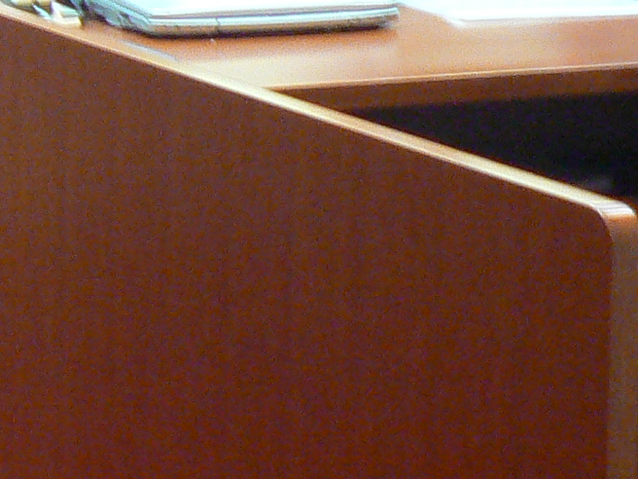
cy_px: -297
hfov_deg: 12.3
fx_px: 2783
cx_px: -383
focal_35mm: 151
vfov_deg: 9.5
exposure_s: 1/8
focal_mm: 6
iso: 200
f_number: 2.8
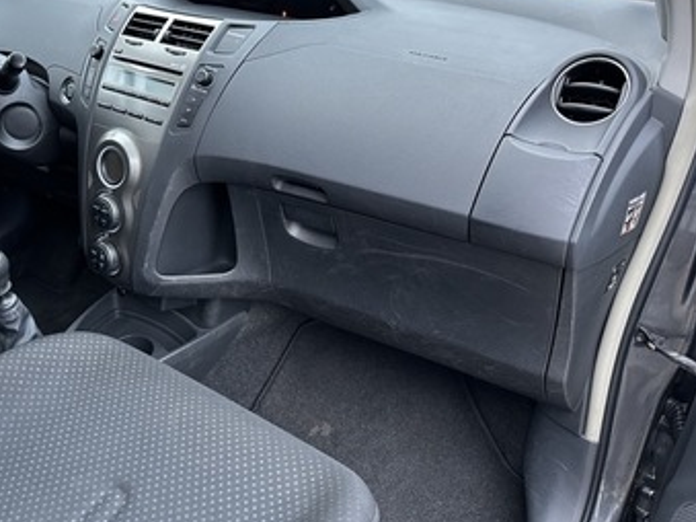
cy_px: 253
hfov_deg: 52.7
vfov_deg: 41.8
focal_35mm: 34
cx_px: 218
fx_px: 683
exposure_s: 1/50
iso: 320
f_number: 1.78
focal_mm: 6.86
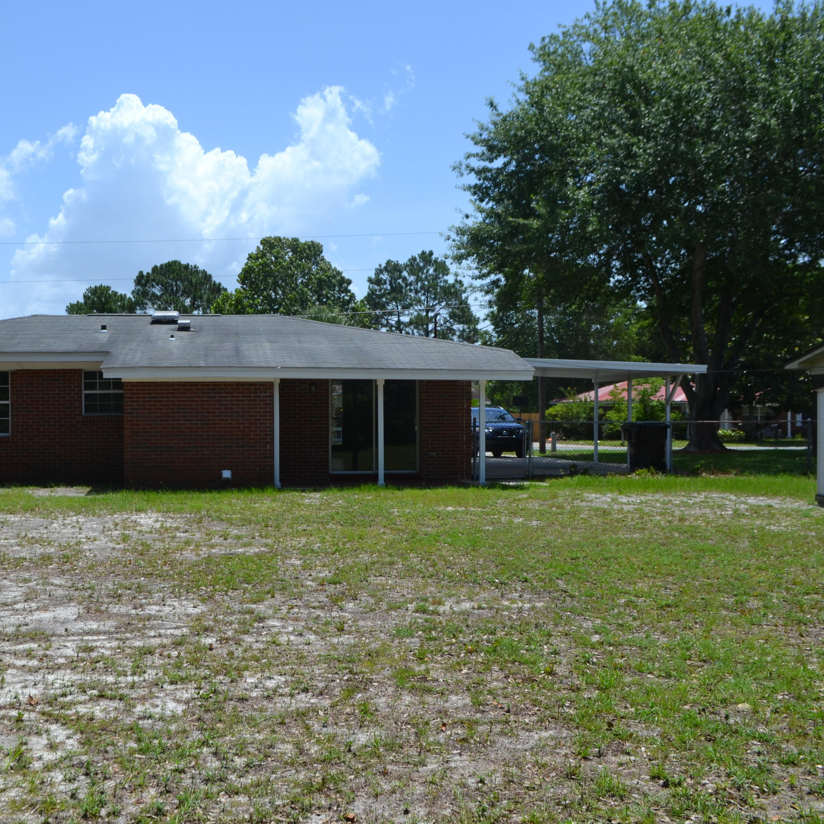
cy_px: 413
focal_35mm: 35
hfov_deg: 46.4
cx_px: 271
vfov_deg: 47.2
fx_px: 943
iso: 100
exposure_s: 1/250
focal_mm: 18
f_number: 8
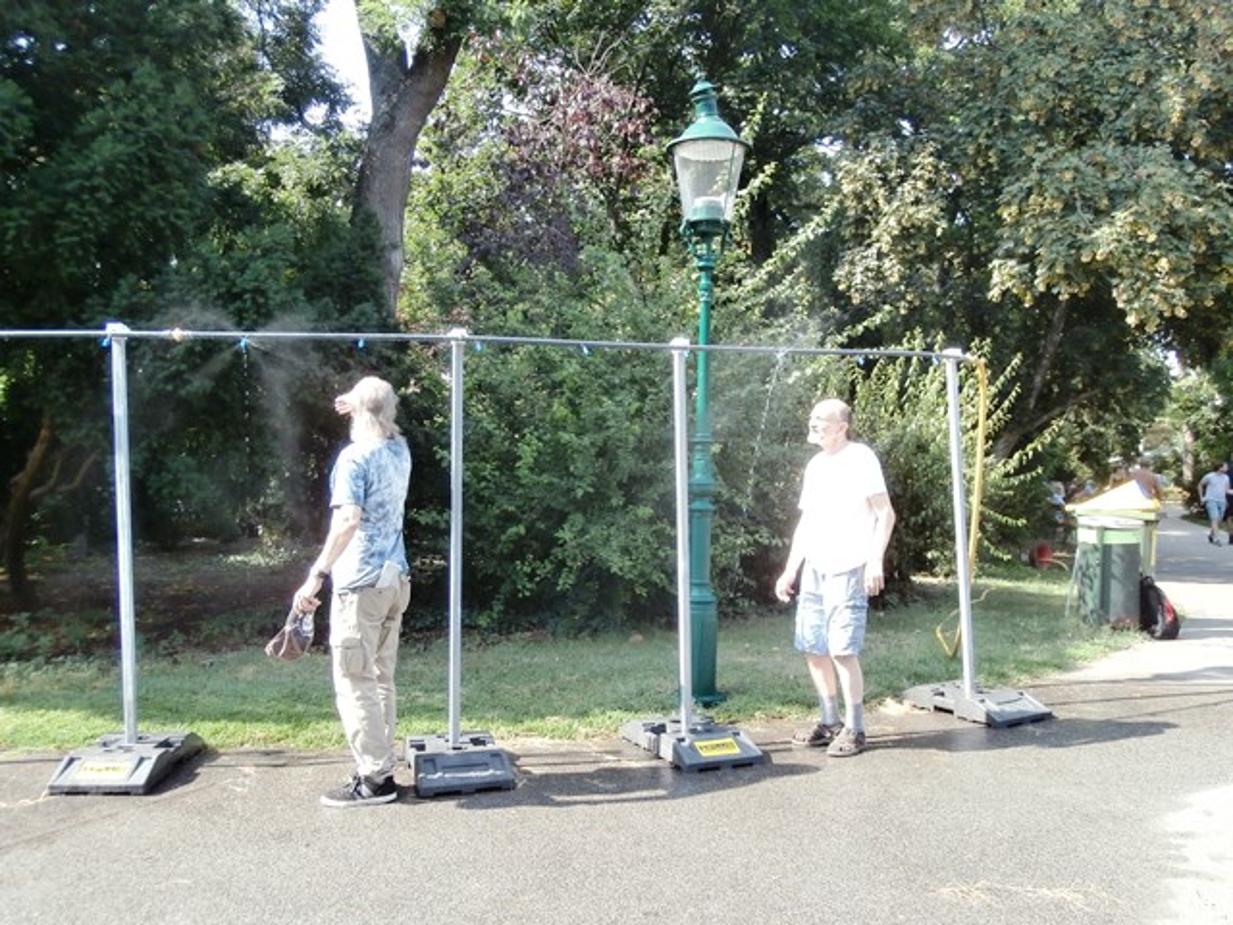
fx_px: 1069
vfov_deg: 46.8
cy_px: 462
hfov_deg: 60.0
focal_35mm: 30
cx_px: 616
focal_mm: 5.36
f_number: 3.5
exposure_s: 1/160
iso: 100
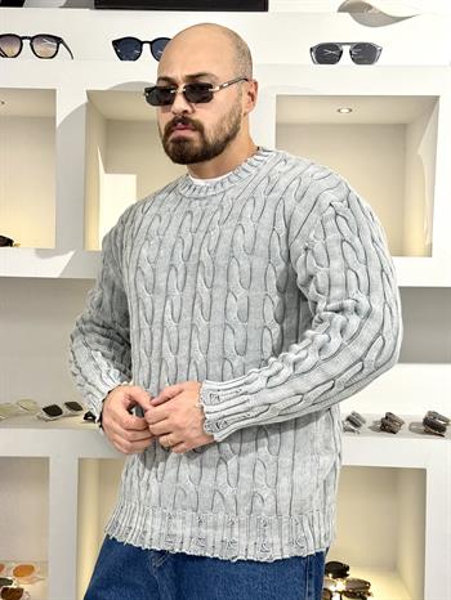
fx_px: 833
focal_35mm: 48
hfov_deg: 30.3
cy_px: 300
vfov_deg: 39.6
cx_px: 226
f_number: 1.78
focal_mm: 6.76
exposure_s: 1/100
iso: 100
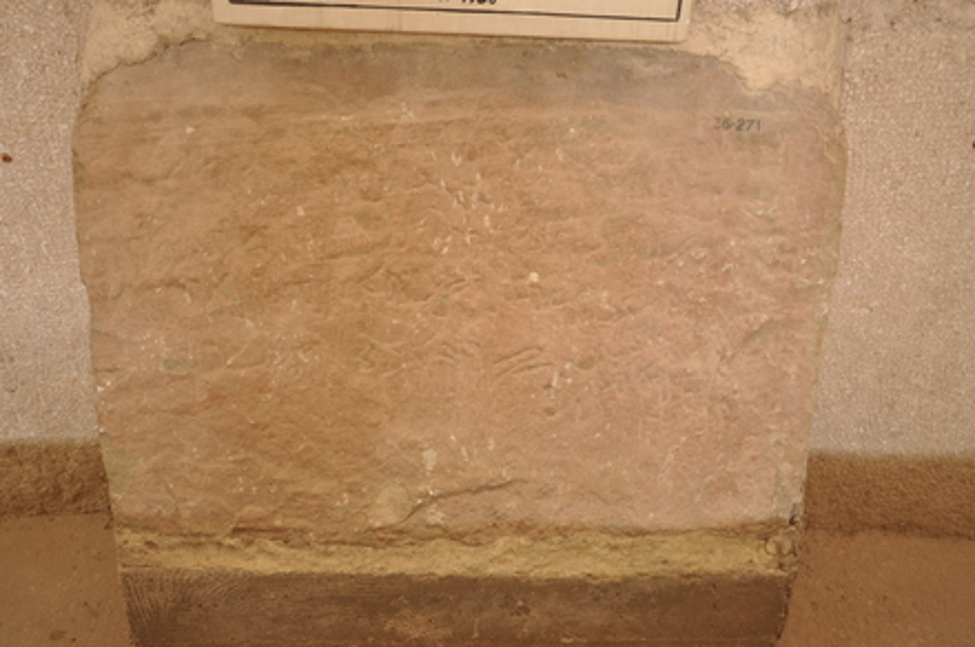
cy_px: 324
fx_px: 811
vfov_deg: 43.5
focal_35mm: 30
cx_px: 488
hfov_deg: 62.0
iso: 200
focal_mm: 20
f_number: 5.6
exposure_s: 1/5
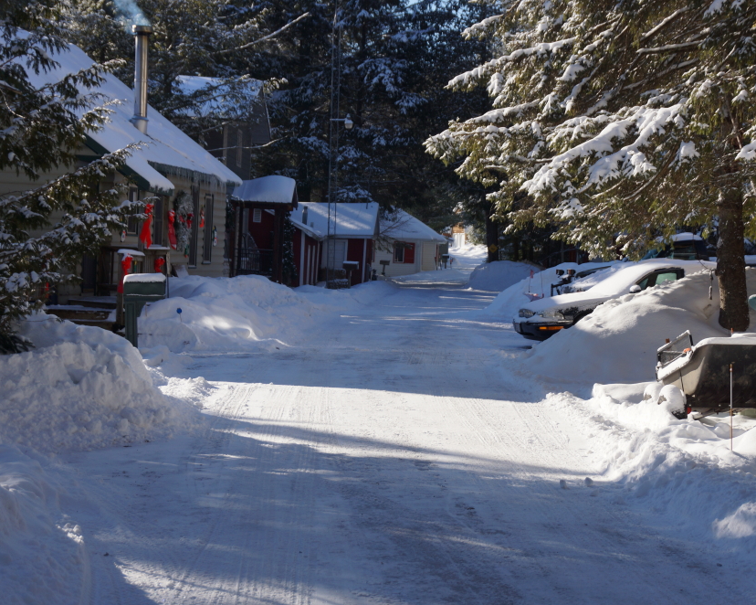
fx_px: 1901
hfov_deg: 22.5
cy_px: 302
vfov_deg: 18.1
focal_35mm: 85
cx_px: 423
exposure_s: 1/125
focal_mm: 50
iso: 100
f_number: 6.3
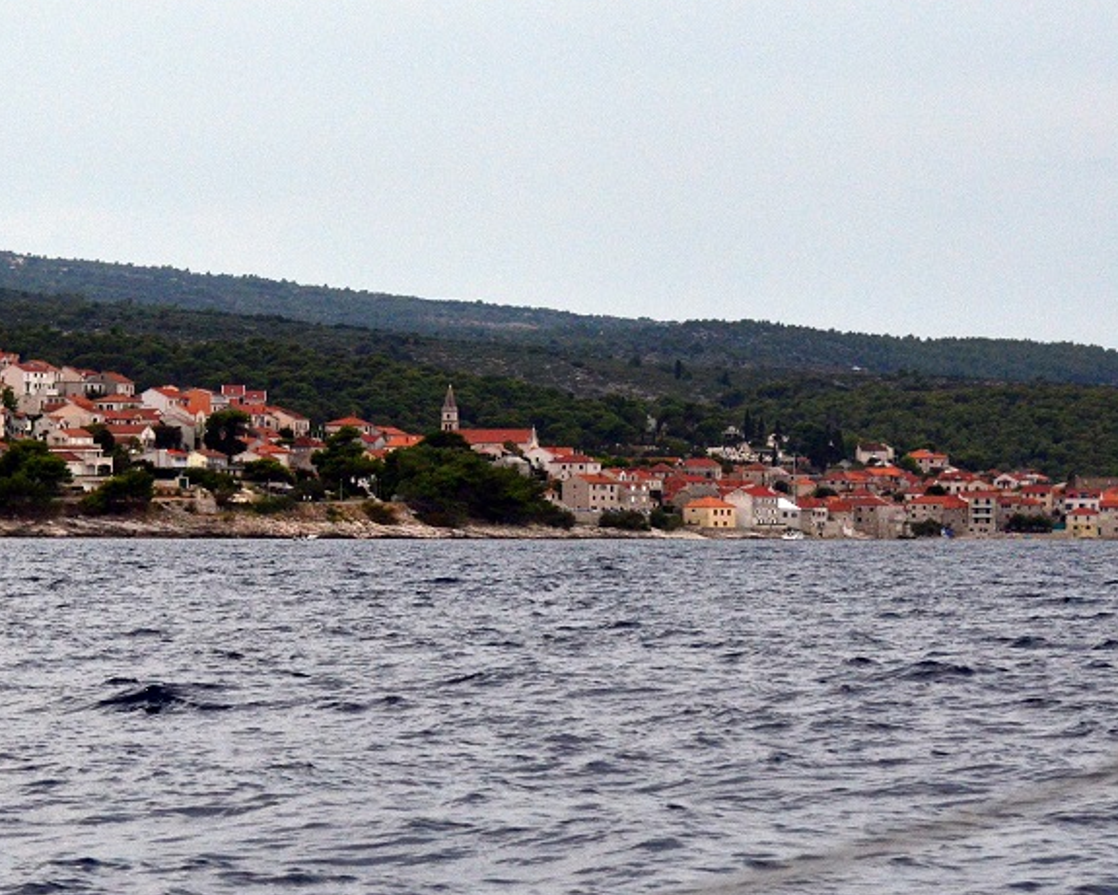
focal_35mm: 171
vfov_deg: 9.0
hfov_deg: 11.3
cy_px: 397
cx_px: 513
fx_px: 5658
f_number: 4.5
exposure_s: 1/8000
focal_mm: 70
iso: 1400
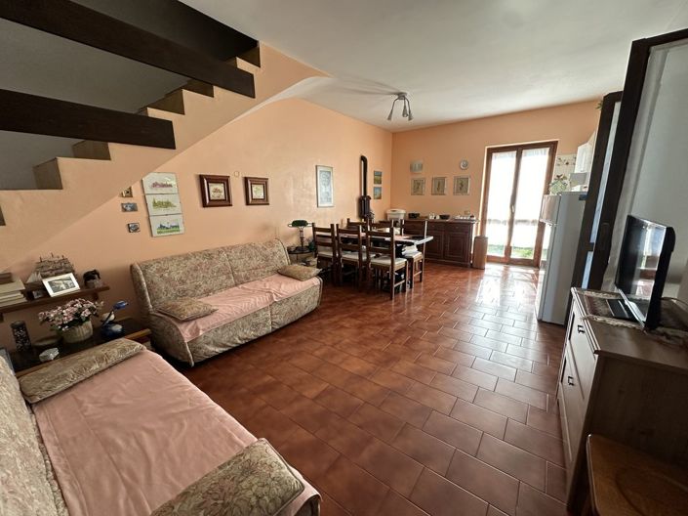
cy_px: 258
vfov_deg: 85.6
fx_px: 278
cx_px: 344
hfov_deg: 102.1
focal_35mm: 14
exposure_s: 1/99
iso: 160
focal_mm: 2.22
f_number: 2.2
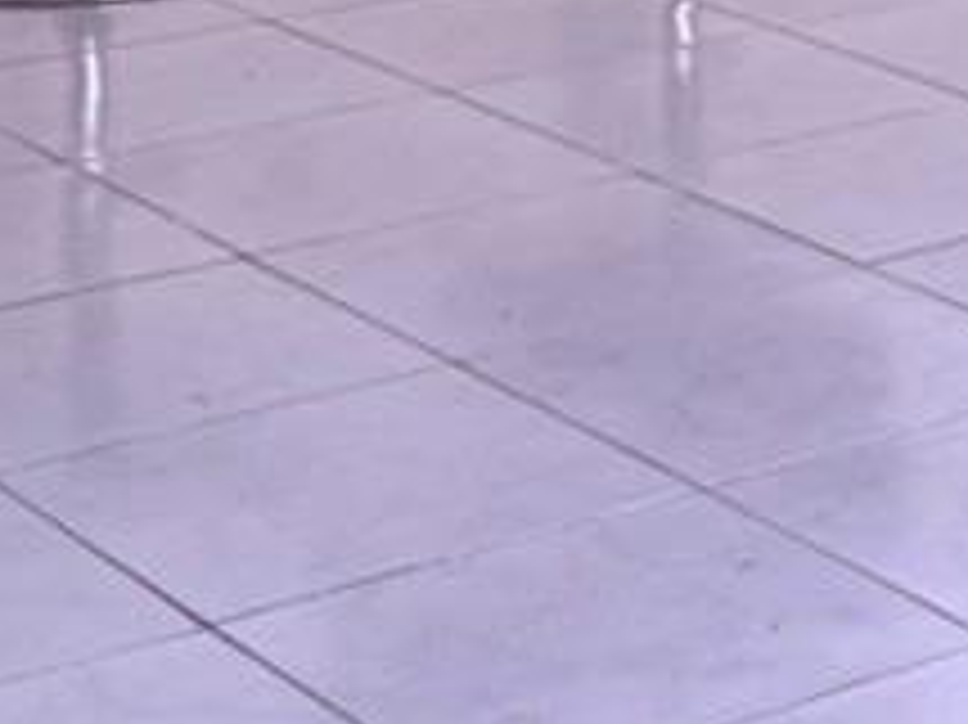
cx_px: 1787
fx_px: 3997
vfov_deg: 10.0
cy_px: -454
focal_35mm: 143
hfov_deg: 12.5
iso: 64
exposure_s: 1/215
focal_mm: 6.76
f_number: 1.78
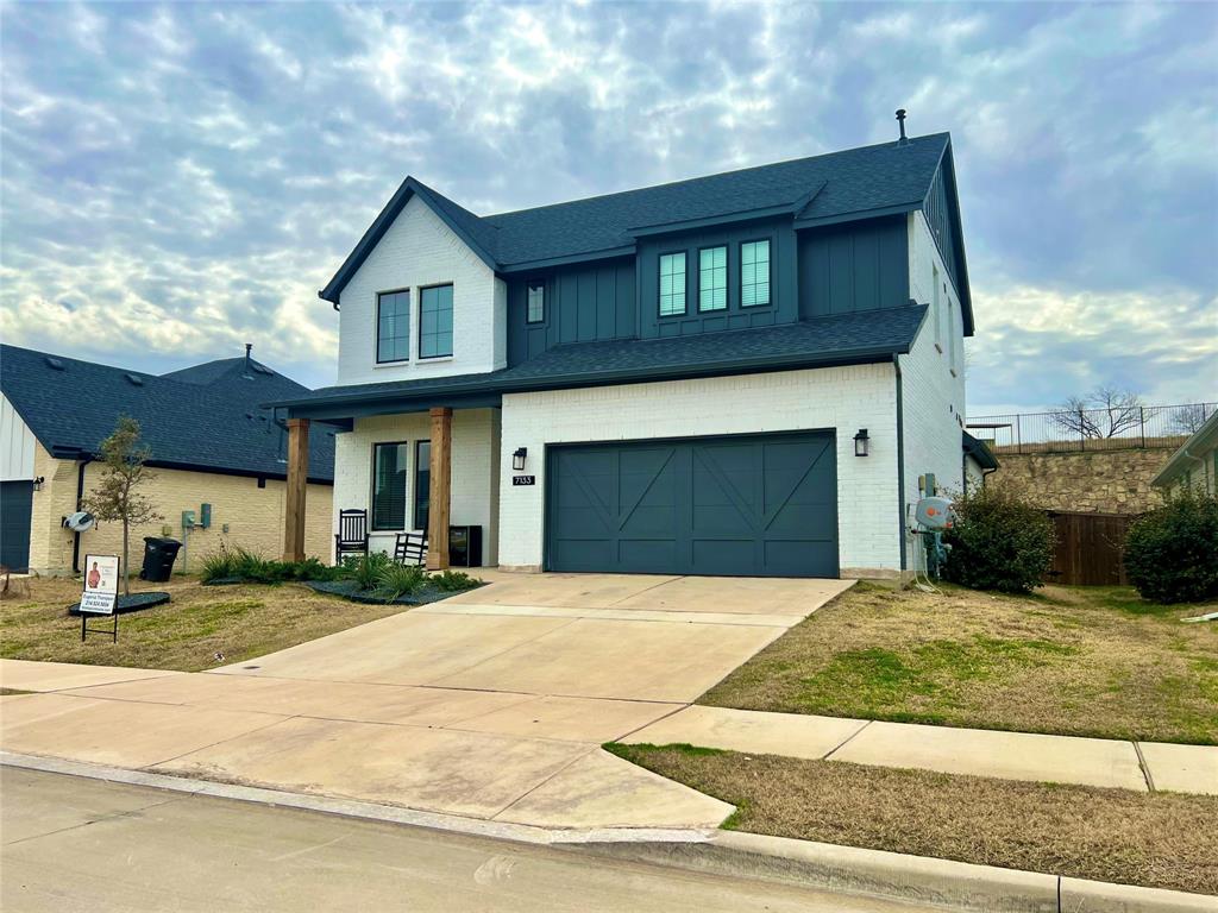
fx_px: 915
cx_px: 609
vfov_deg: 53.1
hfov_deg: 67.3
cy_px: 456
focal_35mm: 26
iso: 50
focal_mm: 5.7
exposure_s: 1/5882
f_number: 1.5
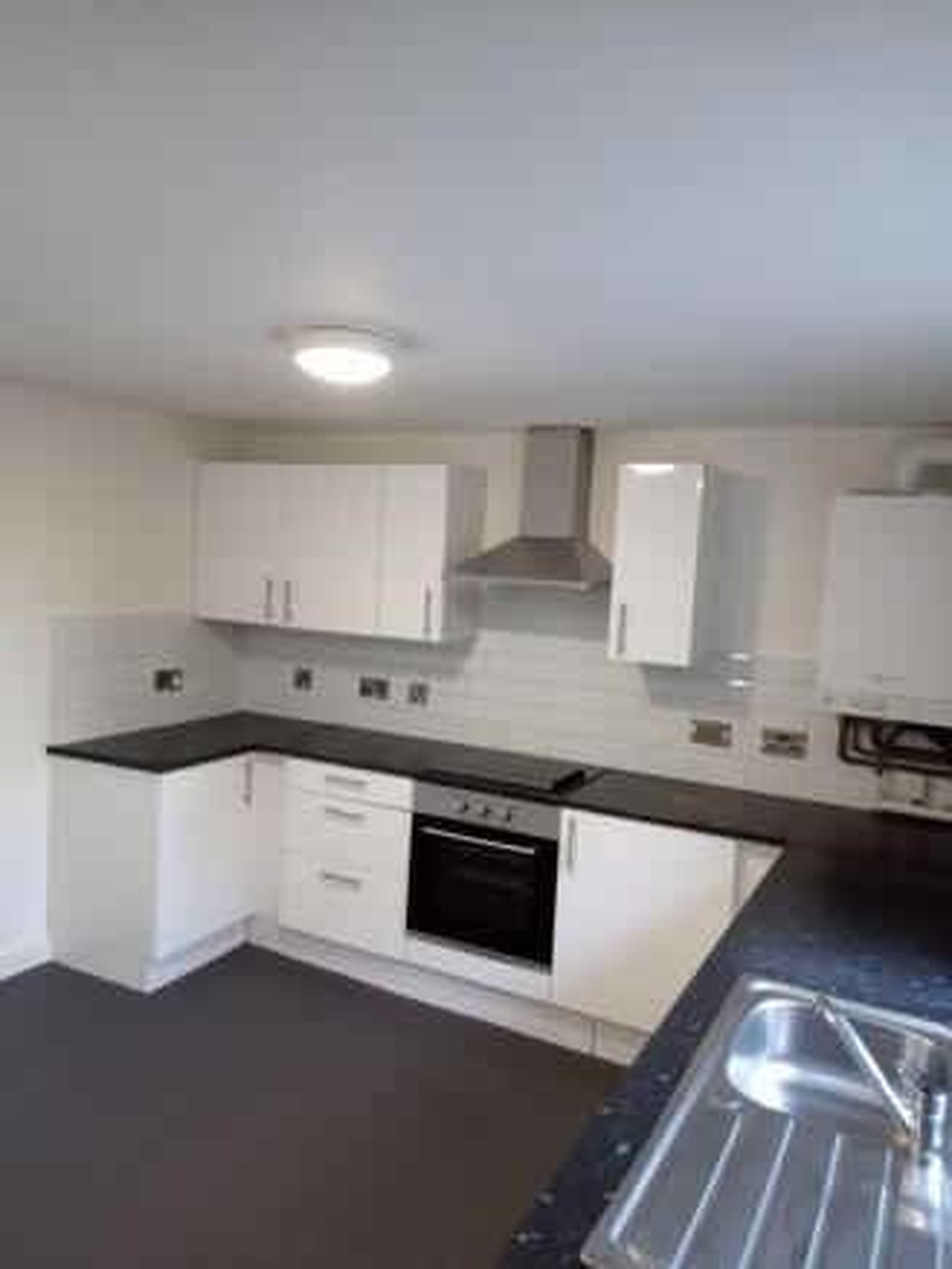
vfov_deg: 63.4
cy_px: 634
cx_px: 476
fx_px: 1026
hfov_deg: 49.8
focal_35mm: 28
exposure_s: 1/25
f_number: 2
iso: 841
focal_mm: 3.44
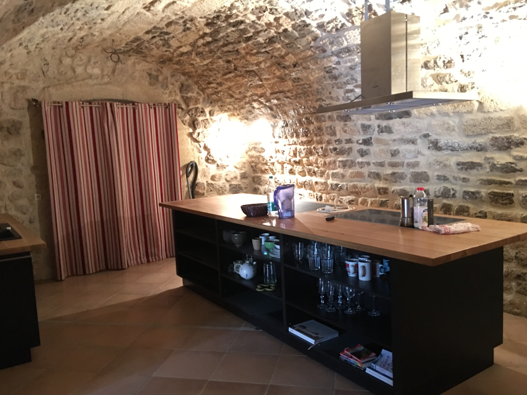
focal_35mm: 29
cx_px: 264
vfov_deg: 48.2
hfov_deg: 61.7
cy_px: 198
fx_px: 442
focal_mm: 4.15
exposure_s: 1/4
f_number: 2.2
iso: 200
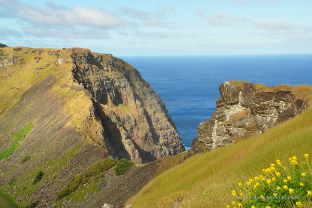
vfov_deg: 23.7
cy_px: 104
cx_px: 156
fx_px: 494
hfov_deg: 35.1
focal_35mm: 57
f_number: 10
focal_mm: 38
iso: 200
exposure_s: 1/250
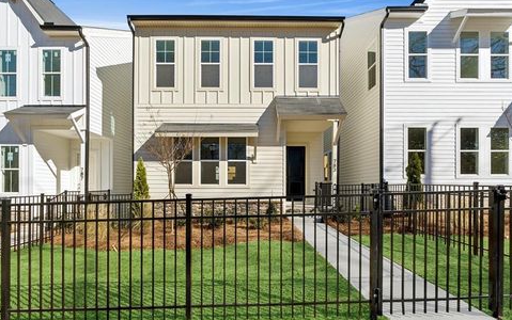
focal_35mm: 18
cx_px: 247
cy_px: 173
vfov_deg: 66.3
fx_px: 245
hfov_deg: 92.5
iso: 100
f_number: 8
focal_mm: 11
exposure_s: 1/320
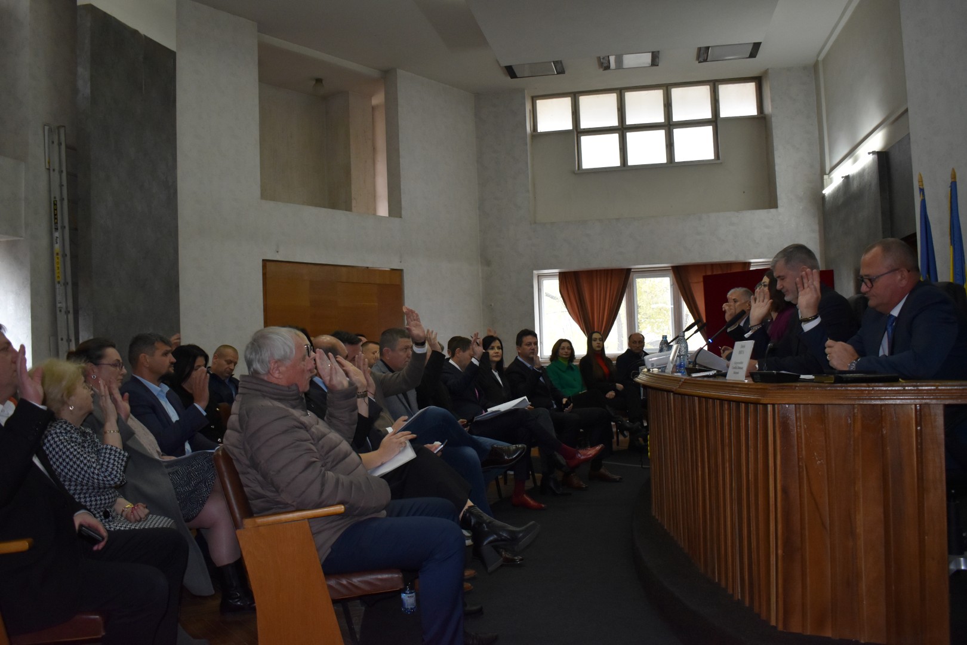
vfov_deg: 41.7
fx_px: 846
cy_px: 322
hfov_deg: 59.5
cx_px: 484
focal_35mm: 32
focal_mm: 21
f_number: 3.8
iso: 1400
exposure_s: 1/125
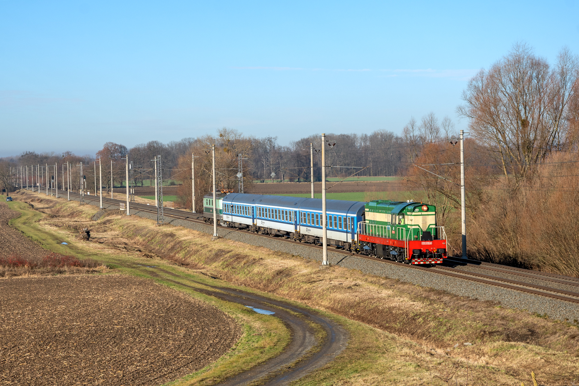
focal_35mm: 87
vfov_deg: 15.7
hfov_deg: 23.4
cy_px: 193
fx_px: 1399
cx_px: 290
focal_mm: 58
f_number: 9
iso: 160
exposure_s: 1/640
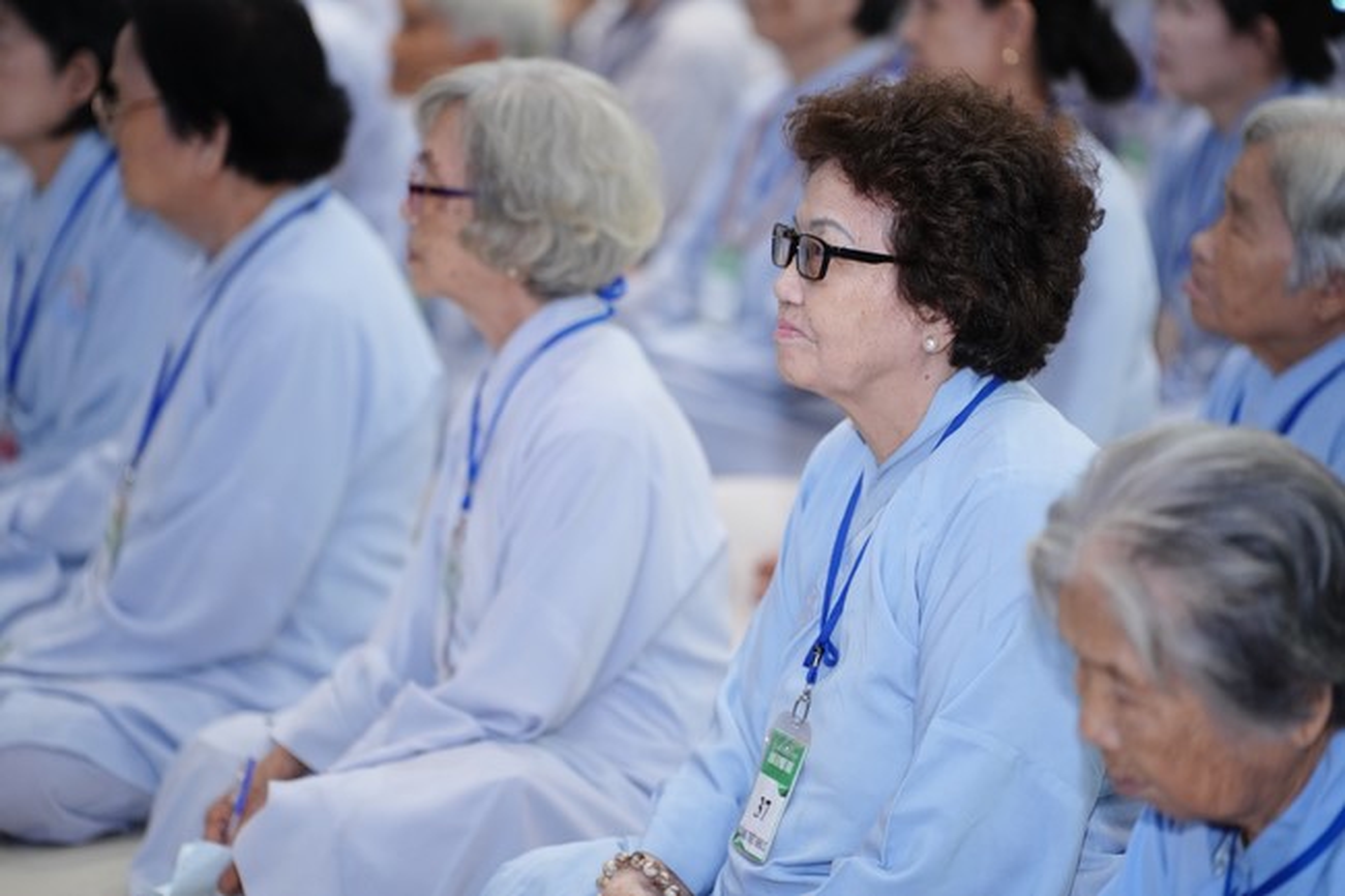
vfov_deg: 9.1
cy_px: 448
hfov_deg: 13.7
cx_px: 672
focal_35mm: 150
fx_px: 5602
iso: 2500
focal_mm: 150
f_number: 2.8
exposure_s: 1/200
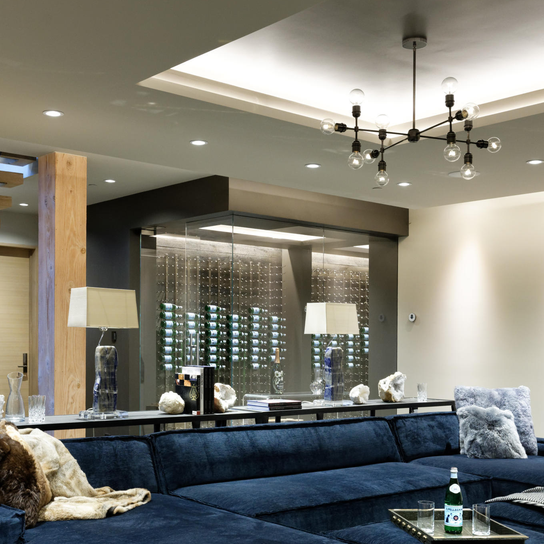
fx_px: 800
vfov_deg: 37.3
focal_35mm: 45
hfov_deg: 37.5
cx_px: 242
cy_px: 338
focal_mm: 24
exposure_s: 1/3
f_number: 7.1
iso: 800
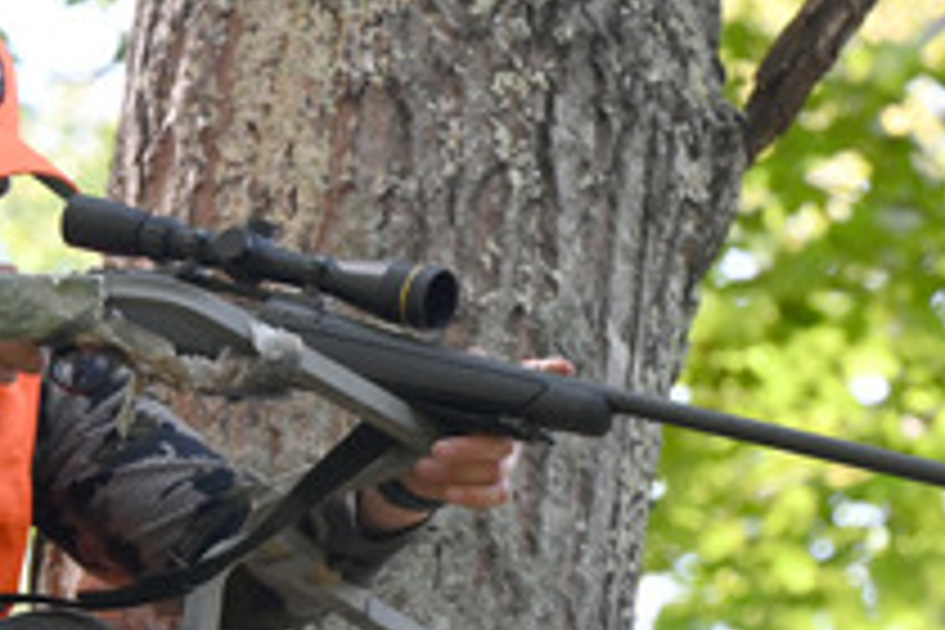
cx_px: 218
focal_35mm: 338
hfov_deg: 6.1
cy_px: 623
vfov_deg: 4.1
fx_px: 8872
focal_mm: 125
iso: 1600
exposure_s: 1/400
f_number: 5.6
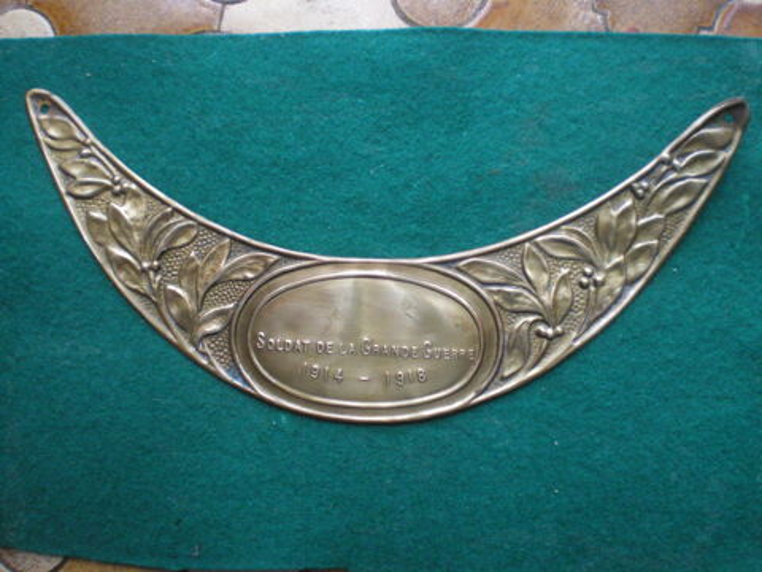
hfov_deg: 49.0
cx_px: 381
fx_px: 836
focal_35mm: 38
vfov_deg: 37.7
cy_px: 286
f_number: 3.1
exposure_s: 1/25
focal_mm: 6.3
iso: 400
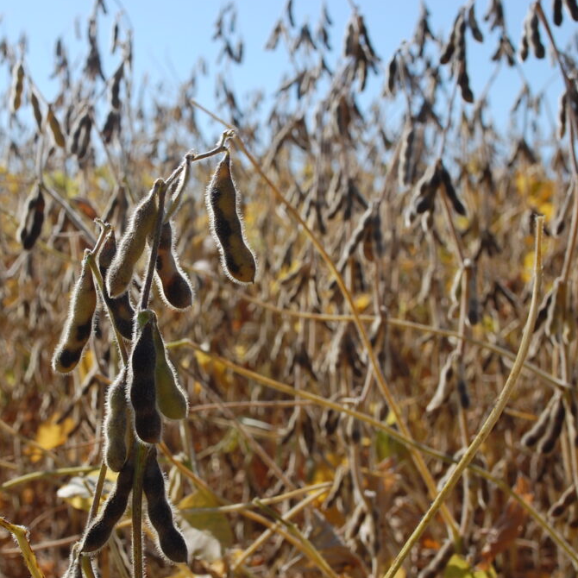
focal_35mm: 70
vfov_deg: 24.7
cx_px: 179
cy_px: 287
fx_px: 1322
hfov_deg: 24.5
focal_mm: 36
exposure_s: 1/400
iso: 200
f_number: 10
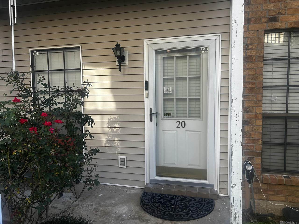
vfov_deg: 53.1
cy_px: 112
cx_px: 150
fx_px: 225
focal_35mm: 26
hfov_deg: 67.3
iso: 50
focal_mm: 5.7
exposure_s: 1/611
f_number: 1.5
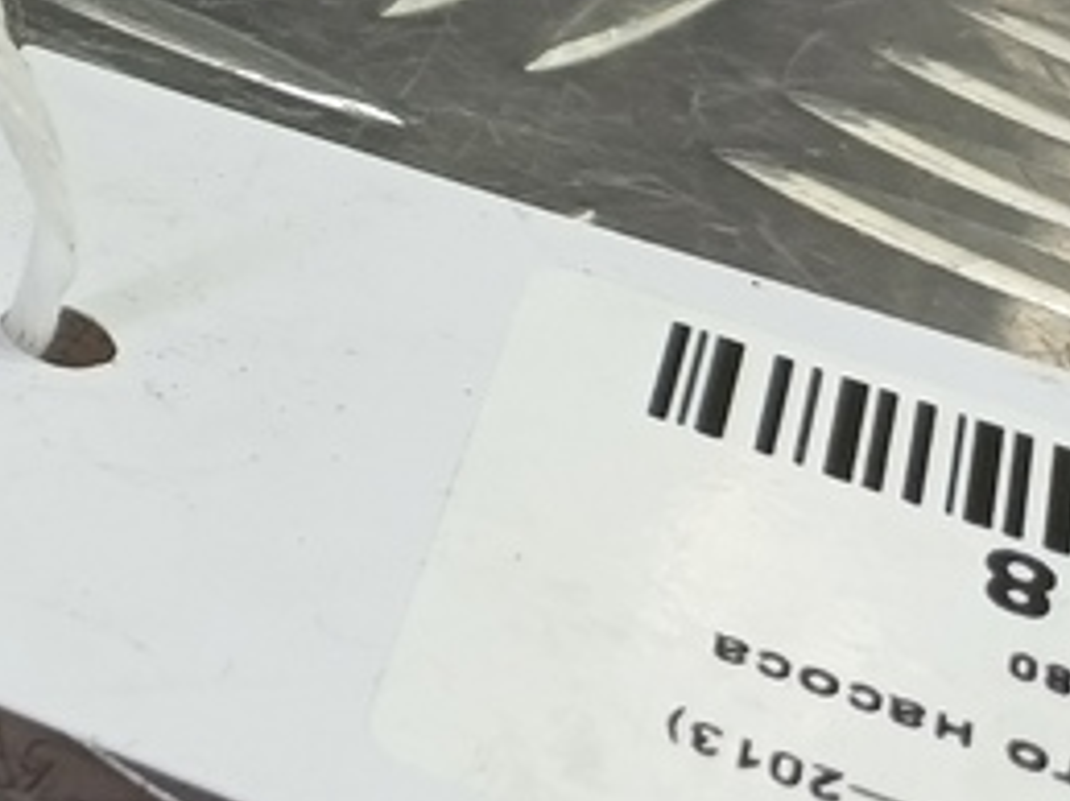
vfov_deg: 15.4
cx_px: -863
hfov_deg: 17.4
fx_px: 2812
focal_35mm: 91
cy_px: -256
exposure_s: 1/50
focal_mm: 4.11
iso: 107
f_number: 1.6
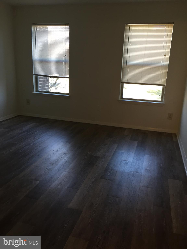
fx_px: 209
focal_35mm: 29
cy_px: 124
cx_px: 94
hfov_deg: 48.2
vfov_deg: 61.7
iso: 40
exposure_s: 1/30
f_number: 2.2
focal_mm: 4.15
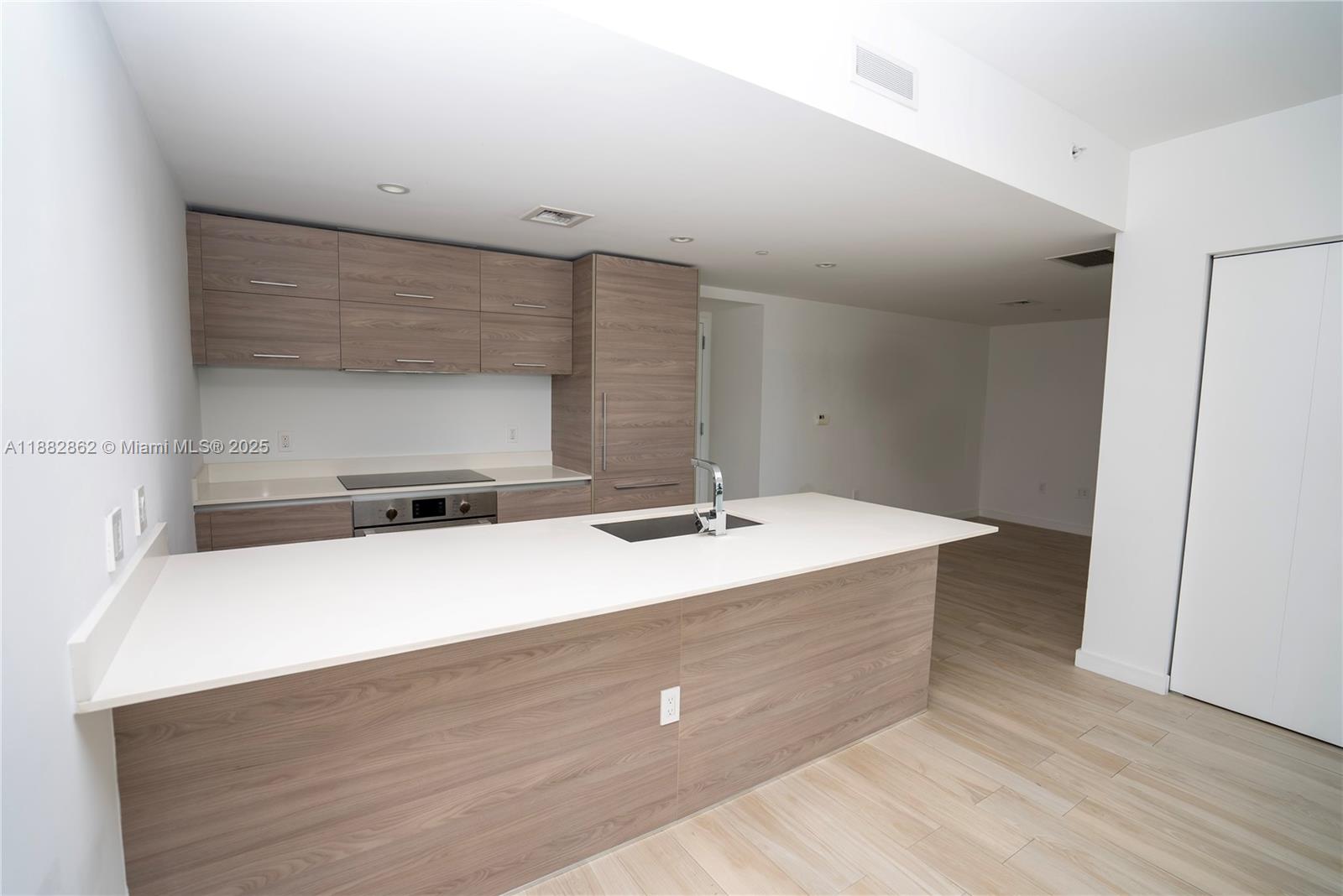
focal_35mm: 16
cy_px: 448
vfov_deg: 73.8
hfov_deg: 96.7
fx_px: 597
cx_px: 672
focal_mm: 16
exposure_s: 1/80
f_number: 4
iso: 80
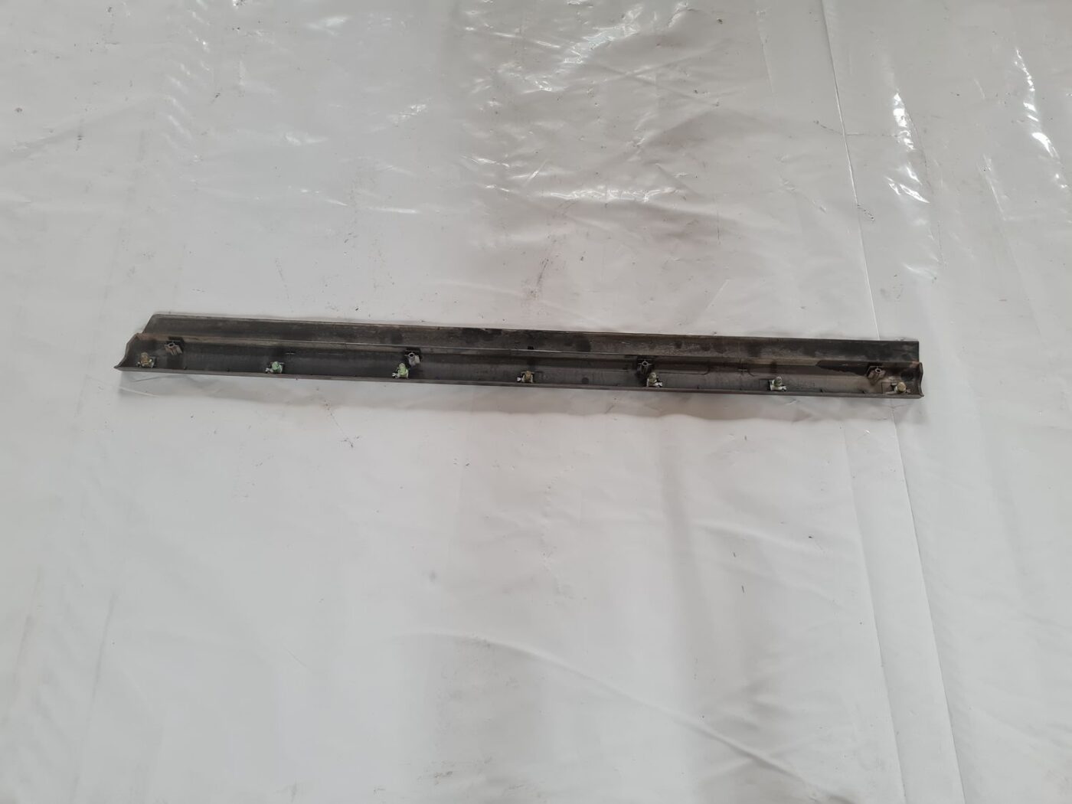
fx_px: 805
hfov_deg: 67.3
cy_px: 402
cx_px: 536
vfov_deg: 53.1
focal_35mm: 26
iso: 160
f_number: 1.8
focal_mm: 5.4
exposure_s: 1/100
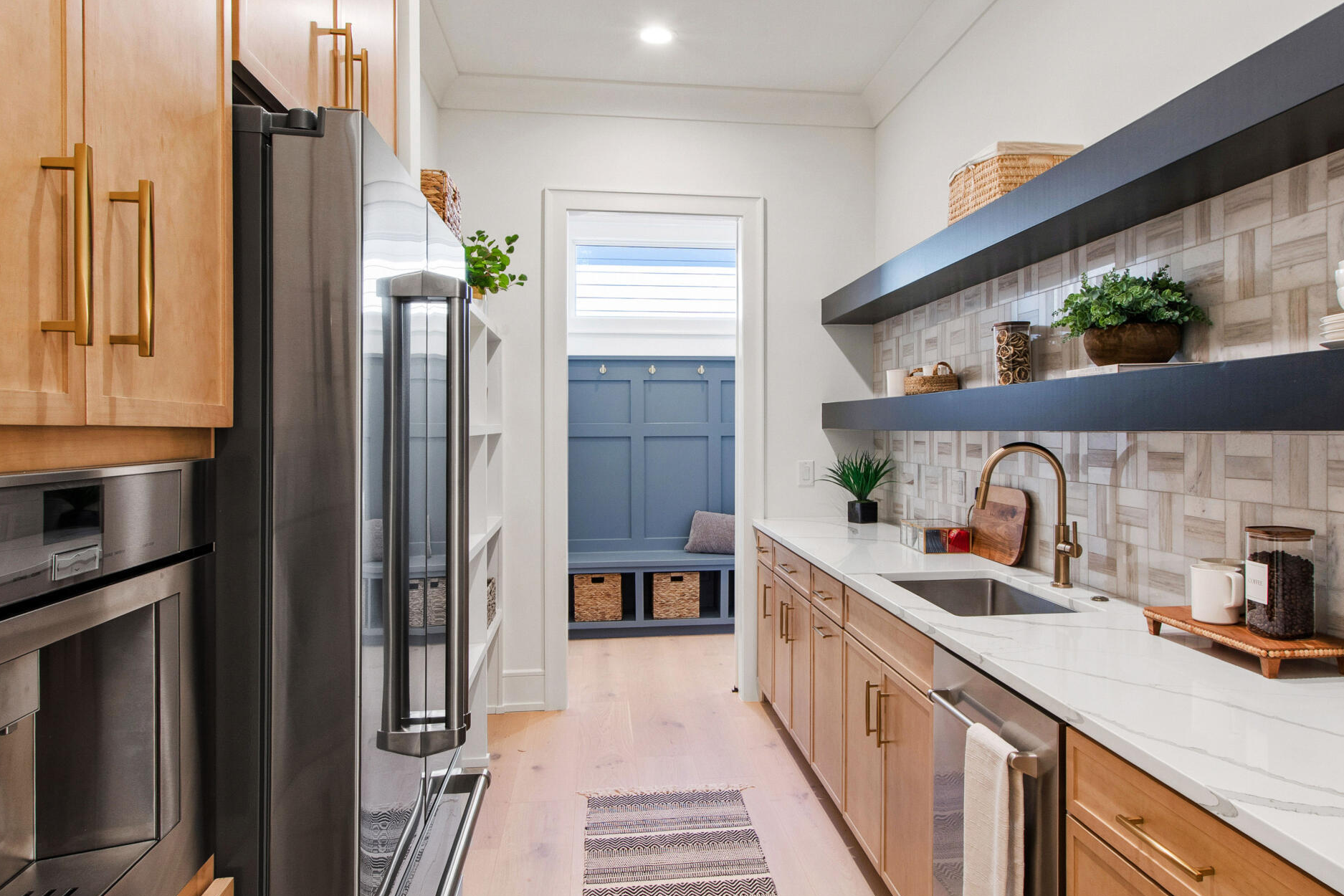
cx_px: 750
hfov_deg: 73.5
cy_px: 441
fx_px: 896
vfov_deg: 53.1
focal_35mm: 24
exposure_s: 1
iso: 100
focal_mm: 10
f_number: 8
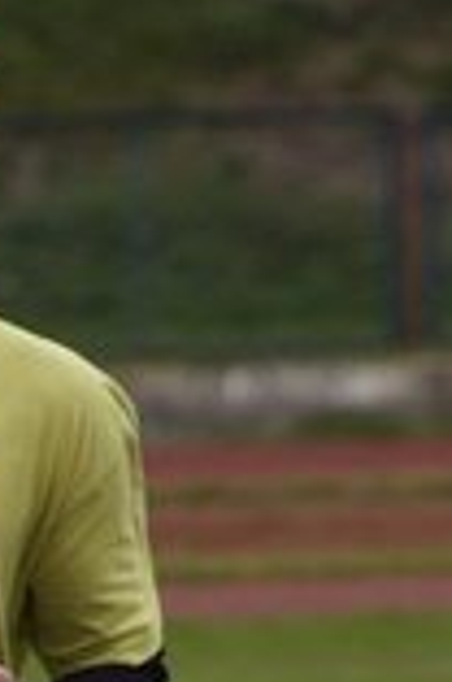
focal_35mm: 1210
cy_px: 971
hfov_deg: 1.1
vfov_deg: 1.7
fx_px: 22888
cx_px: -315
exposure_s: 1/800
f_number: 10
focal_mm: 230
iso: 1600
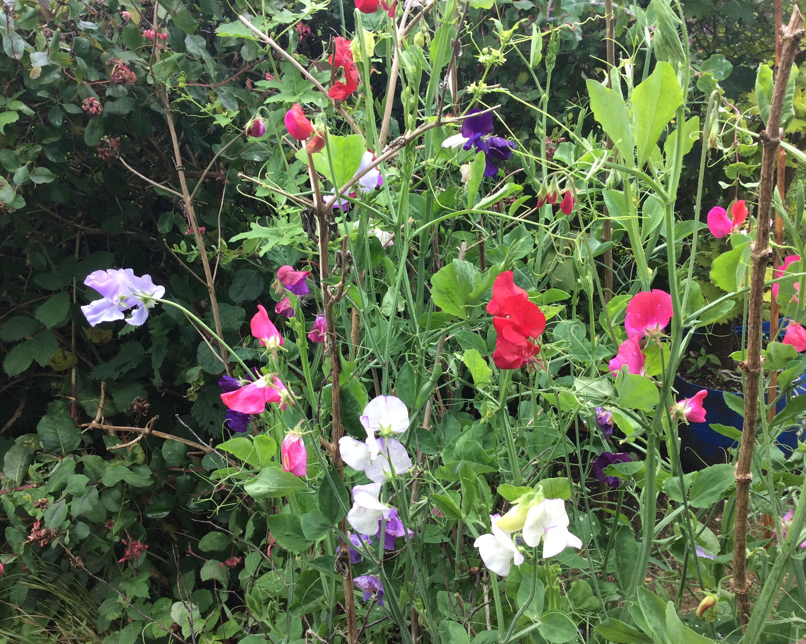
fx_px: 811
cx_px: 385
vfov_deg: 43.4
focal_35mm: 34
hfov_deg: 52.8
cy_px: 323
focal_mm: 3.3
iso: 32
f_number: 2.4
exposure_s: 1/344
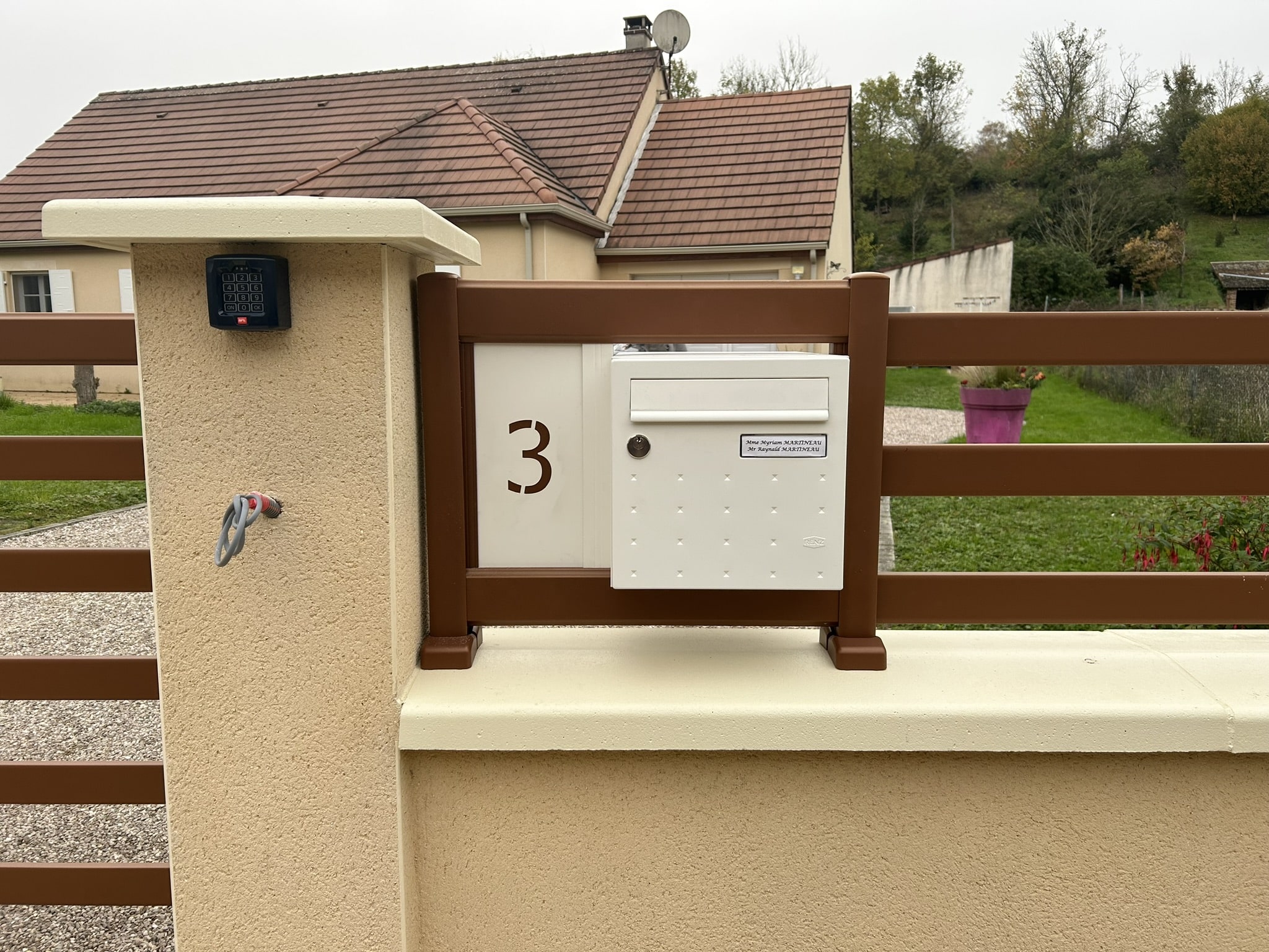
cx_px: 634
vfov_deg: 53.1
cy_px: 476
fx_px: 953
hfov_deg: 67.3
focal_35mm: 26
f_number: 1.5
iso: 50
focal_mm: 5.7
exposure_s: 1/439
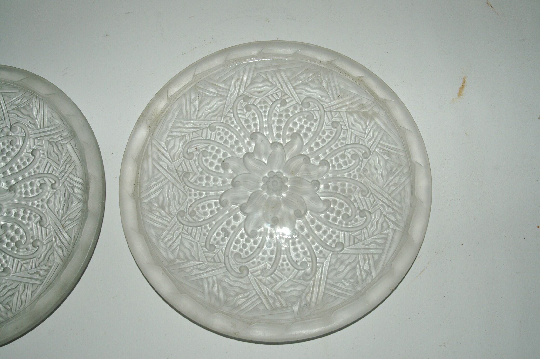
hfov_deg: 46.4
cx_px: 270
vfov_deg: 31.8
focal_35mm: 42
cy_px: 180
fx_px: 629
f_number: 7.1
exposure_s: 1/125
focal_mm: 28
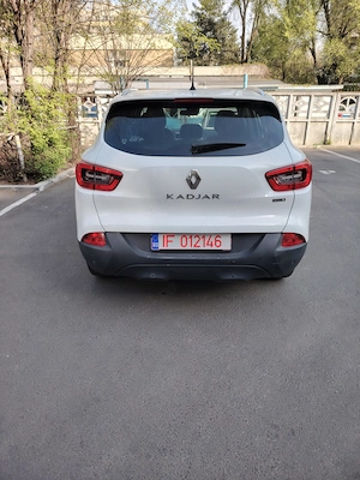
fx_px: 333
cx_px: 180
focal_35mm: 24
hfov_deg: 56.8
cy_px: 240
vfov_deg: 71.6
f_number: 1.75
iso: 100
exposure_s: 1/253
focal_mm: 5.25
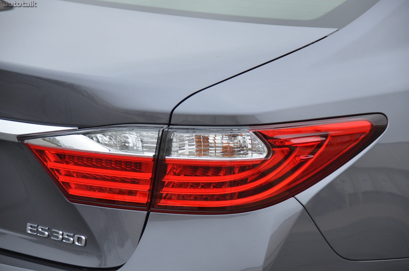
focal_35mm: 158
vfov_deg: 8.7
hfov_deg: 13.1
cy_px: 136
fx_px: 1786
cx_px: 204
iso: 900
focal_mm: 105
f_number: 5.3
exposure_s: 1/500
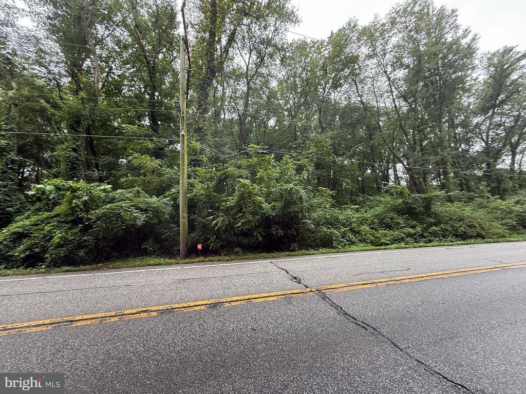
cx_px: 263
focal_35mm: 14
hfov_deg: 102.1
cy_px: 197
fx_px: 213
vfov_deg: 85.7
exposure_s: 1/99
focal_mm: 2.22
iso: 160
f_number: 2.2
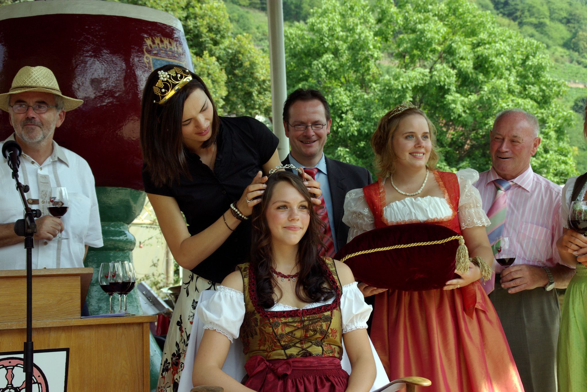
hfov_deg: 28.0
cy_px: 196
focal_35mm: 72
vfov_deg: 19.0
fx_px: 1175
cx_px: 294
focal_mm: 48
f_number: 8
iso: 400
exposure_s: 1/250
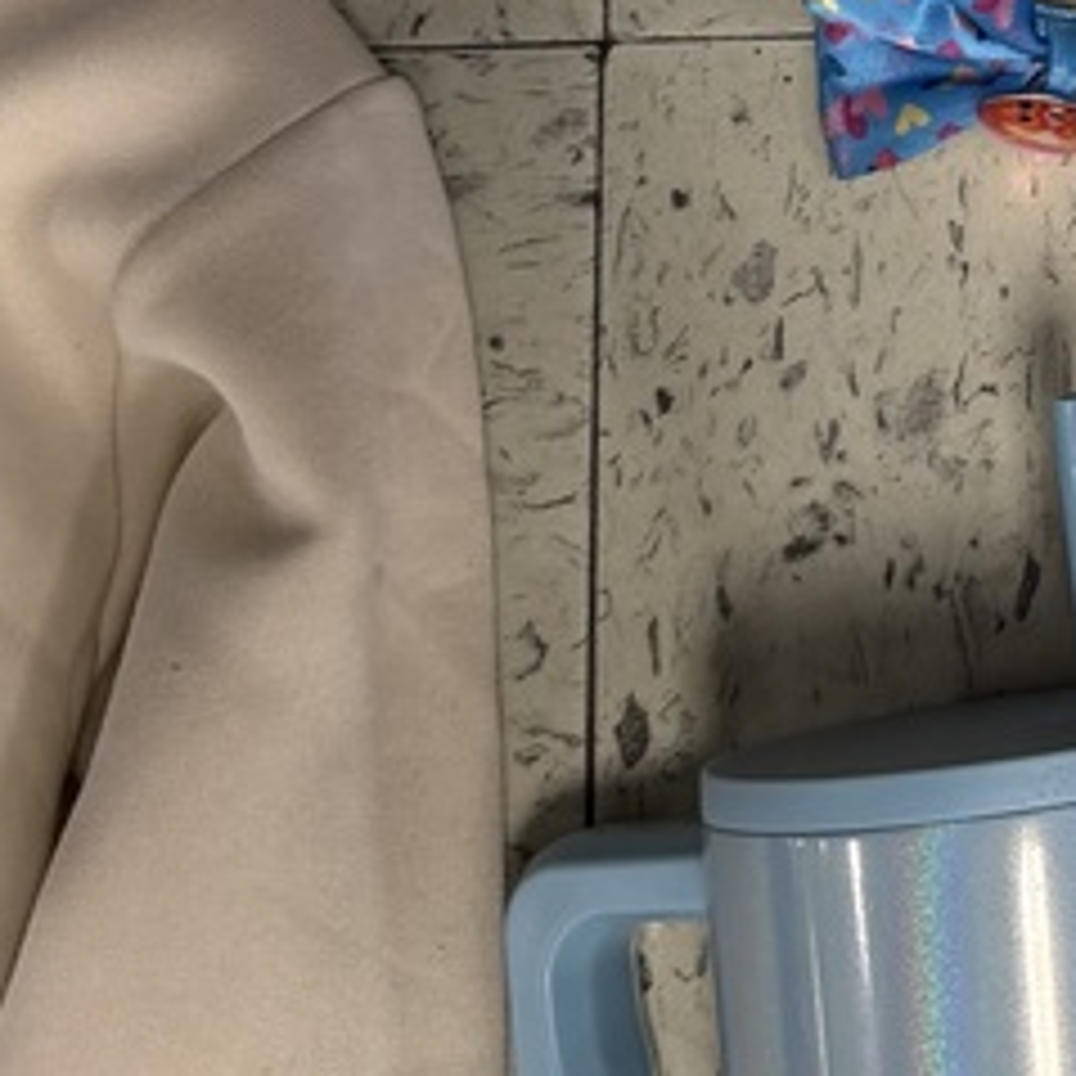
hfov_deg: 17.0
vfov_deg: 18.4
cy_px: -104
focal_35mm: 91
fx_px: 3200
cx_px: 1688
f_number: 1.78
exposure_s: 1/120
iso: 200
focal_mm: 6.76
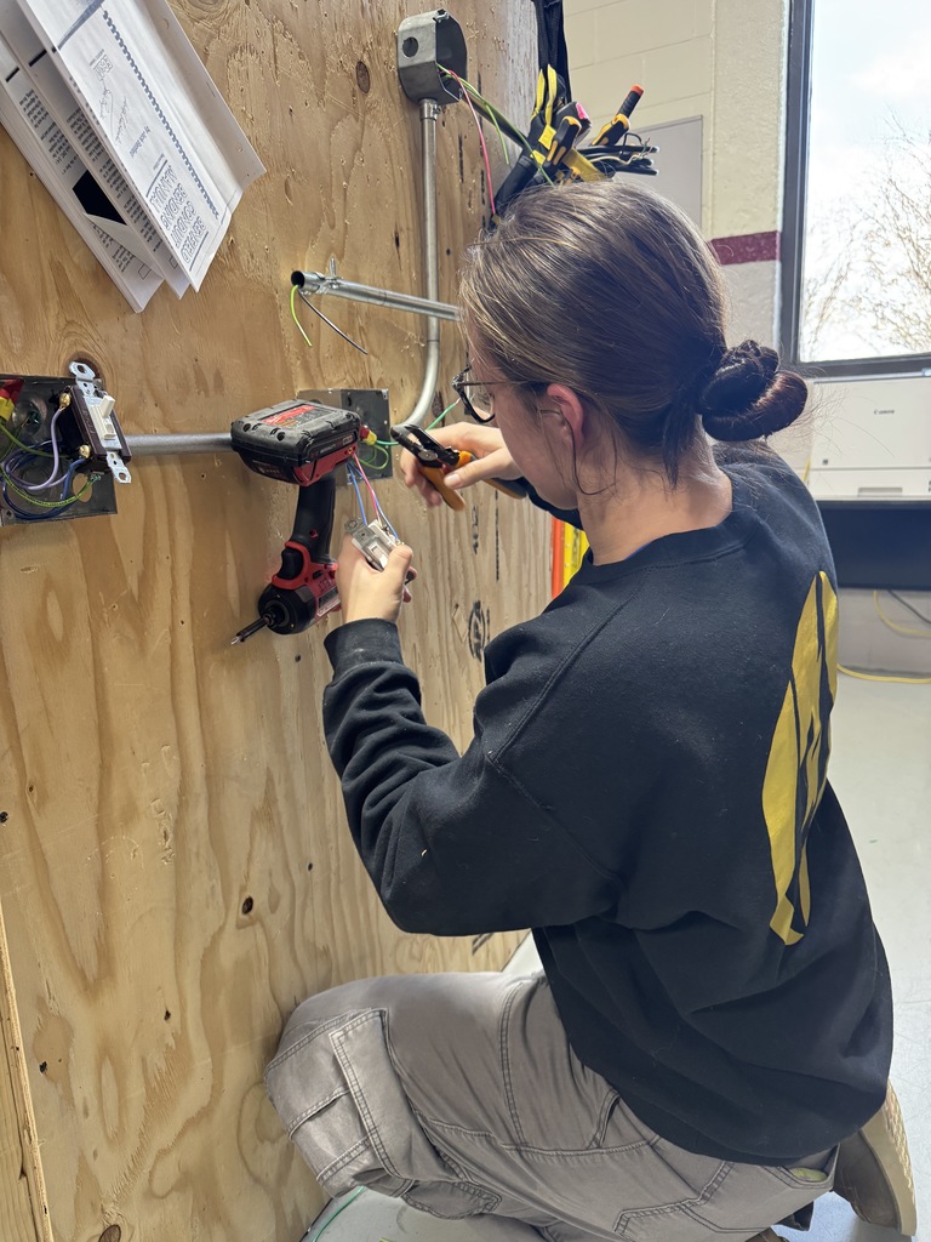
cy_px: 621
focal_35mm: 24
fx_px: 861
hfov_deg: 56.8
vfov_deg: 71.6
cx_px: 466
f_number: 1.78
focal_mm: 6.76
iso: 200
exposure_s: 1/120
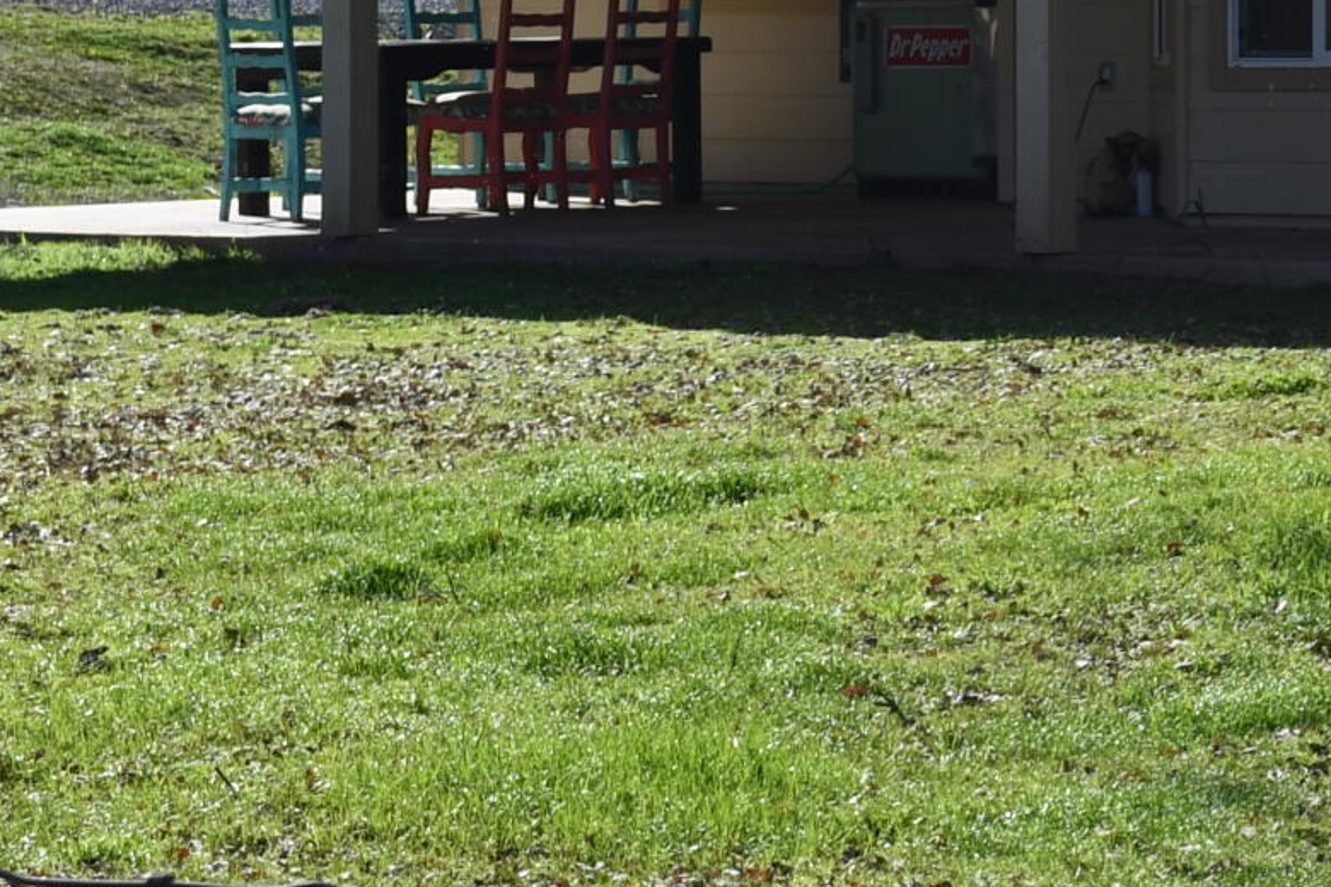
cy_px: -36
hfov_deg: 11.4
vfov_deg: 7.9
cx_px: 2051
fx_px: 6396
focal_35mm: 173
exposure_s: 1/250
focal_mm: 30
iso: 100
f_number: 8
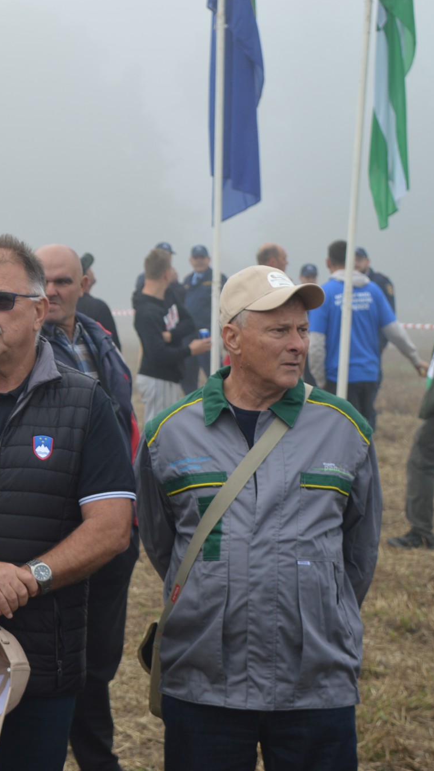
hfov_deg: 10.1
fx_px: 2434
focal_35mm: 119
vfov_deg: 18.0
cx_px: -53
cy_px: 385
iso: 100
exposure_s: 1/160
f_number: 6.3
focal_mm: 50
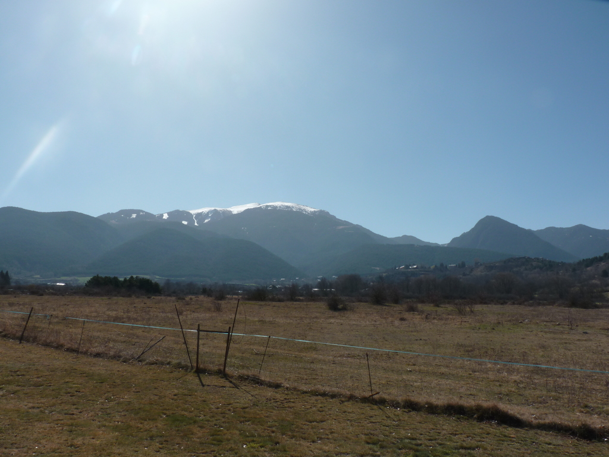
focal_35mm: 28
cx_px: 304
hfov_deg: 63.4
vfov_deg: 49.7
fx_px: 493
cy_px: 228
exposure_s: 1/500
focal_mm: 5.1
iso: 80
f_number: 5.6
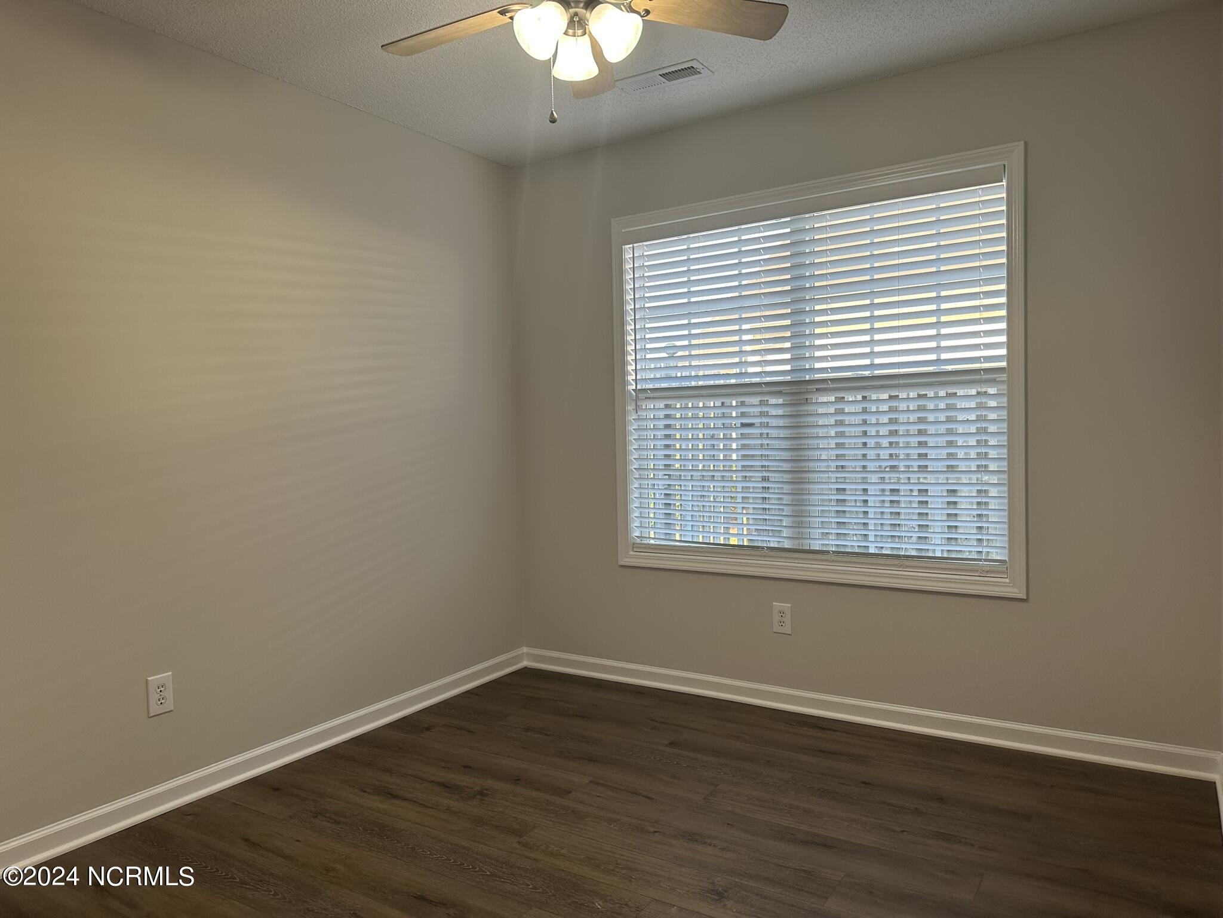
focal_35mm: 24
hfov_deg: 71.6
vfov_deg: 56.8
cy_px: 459
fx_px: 848
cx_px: 612
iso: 100
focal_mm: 6.86
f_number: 1.78
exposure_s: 1/120
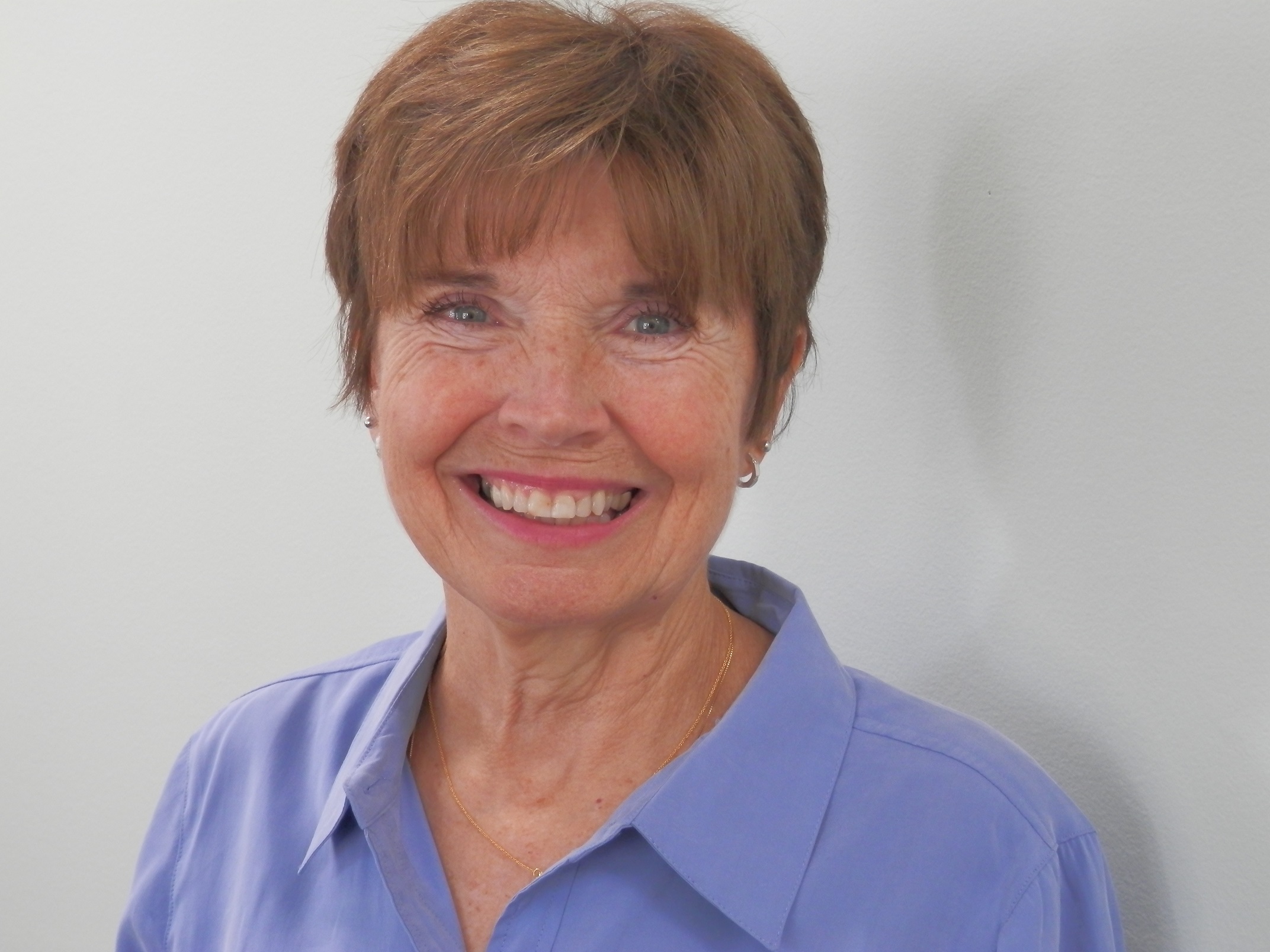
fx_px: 2678
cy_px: 476
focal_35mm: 73
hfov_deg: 26.7
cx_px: 635
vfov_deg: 20.2
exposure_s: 1/20
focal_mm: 13.1
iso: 200
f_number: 4.5
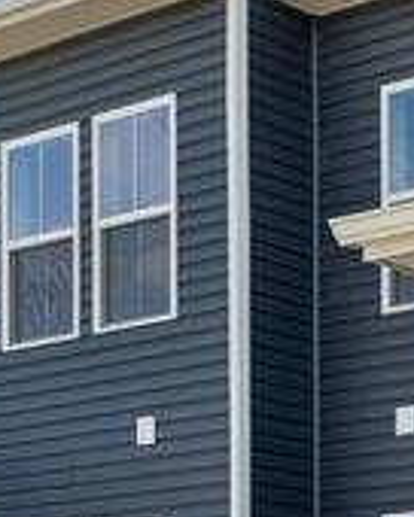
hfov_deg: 11.3
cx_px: 1029
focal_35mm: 111
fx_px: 1700
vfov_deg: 16.6
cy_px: 605
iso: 100
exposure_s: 1/125
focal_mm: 14
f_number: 8
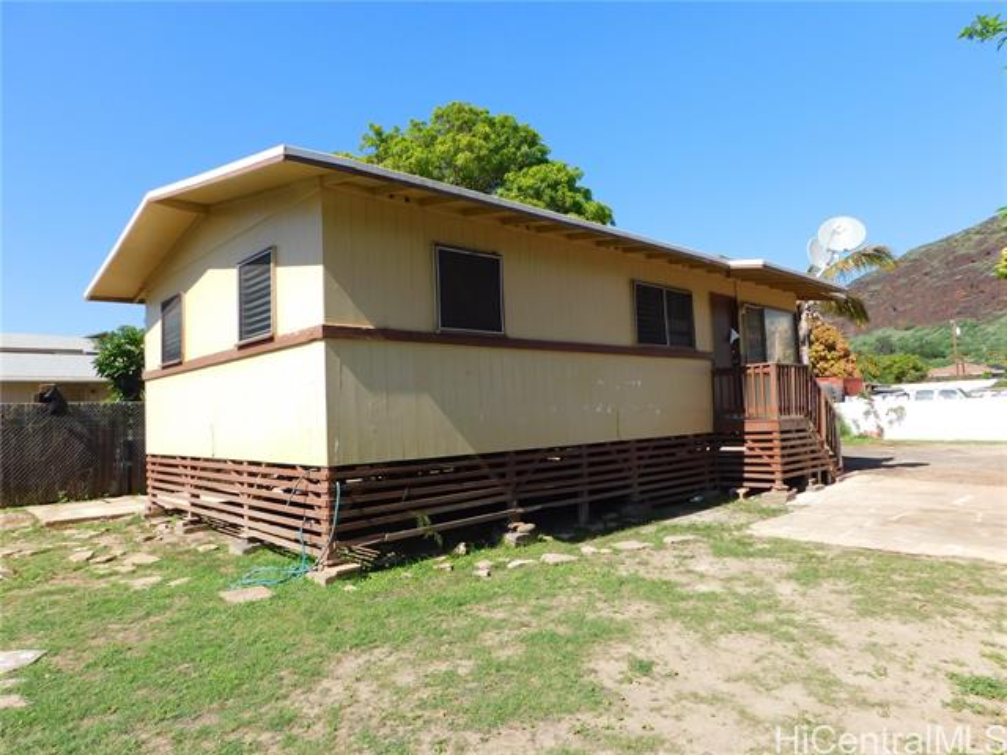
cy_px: 378
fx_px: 669
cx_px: 504
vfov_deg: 58.9
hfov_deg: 73.9
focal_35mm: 23
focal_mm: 4
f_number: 3
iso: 125
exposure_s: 1/1000
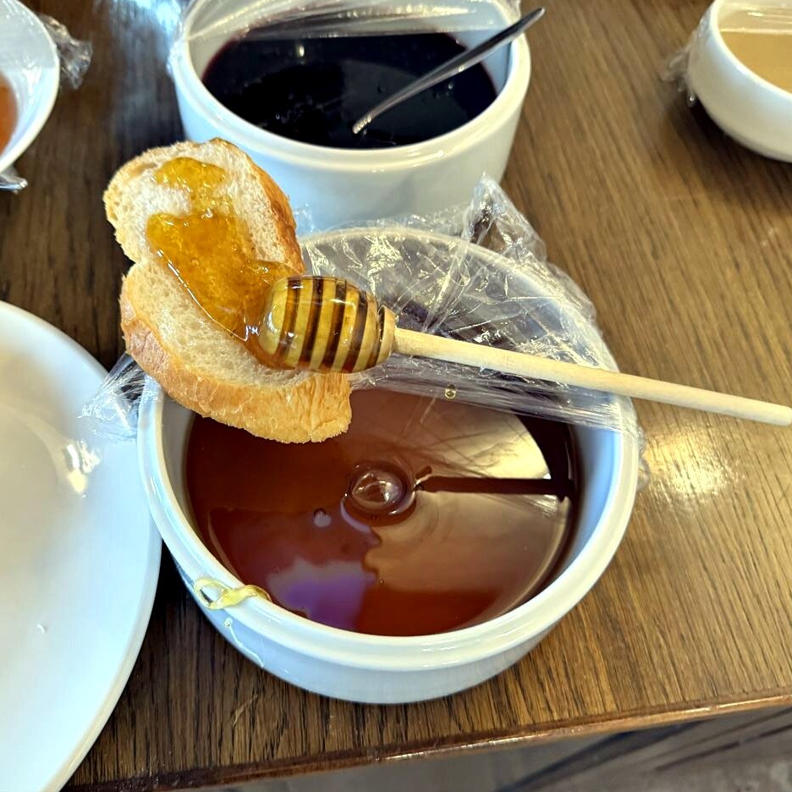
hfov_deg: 55.6
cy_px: 390
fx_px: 751
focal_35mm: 29
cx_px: 366
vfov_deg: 55.6
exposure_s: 1/50
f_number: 1.8
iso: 400
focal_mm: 6.8
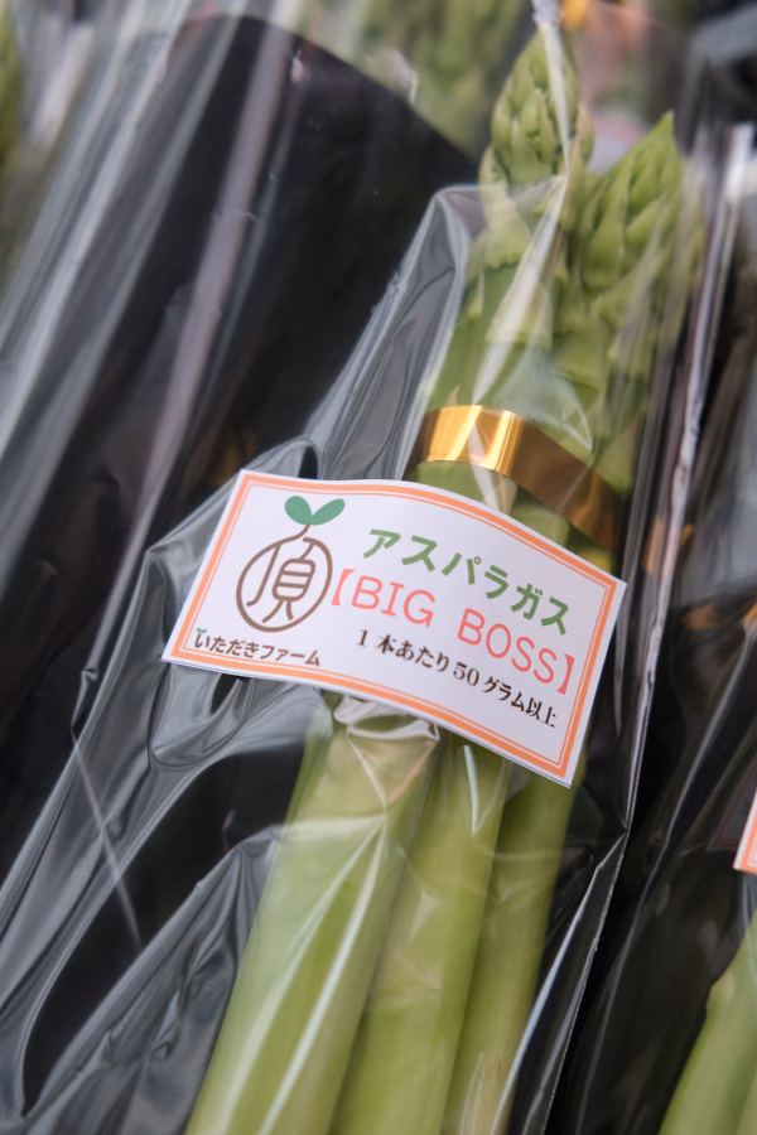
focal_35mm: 53
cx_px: 378
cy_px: 568
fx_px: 1672
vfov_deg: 37.5
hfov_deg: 25.5
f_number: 4
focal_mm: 35
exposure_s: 1/160
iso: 160
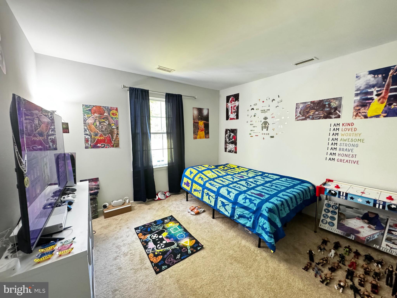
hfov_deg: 102.1
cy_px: 149
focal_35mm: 14
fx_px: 161
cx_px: 198
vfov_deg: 85.7
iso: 1000
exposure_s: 1/40
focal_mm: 2.22
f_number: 2.2
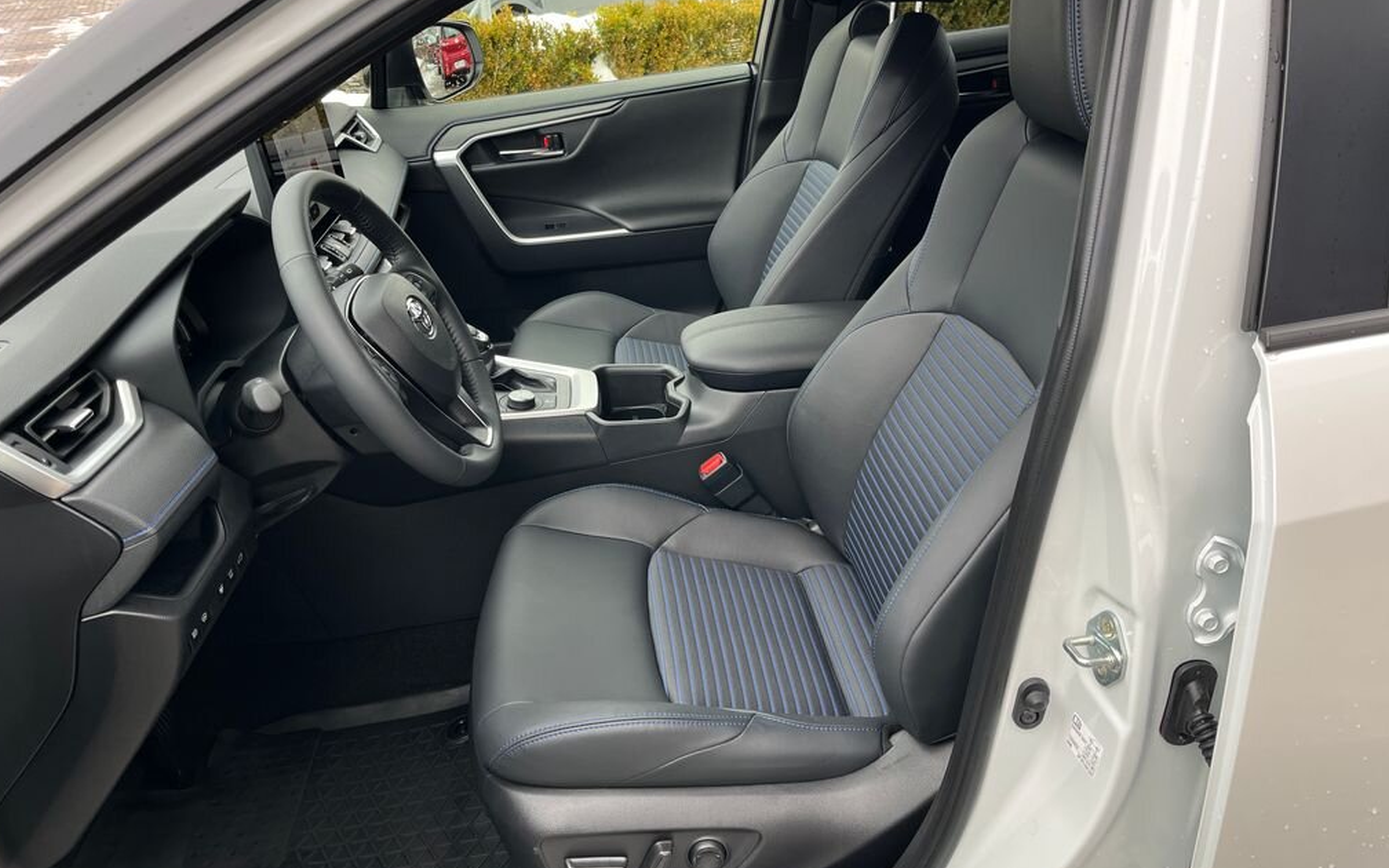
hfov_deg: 66.5
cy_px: 360
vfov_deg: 44.4
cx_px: 688
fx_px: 1060
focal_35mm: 28
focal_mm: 5.1
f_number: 1.6
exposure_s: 1/121
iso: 50
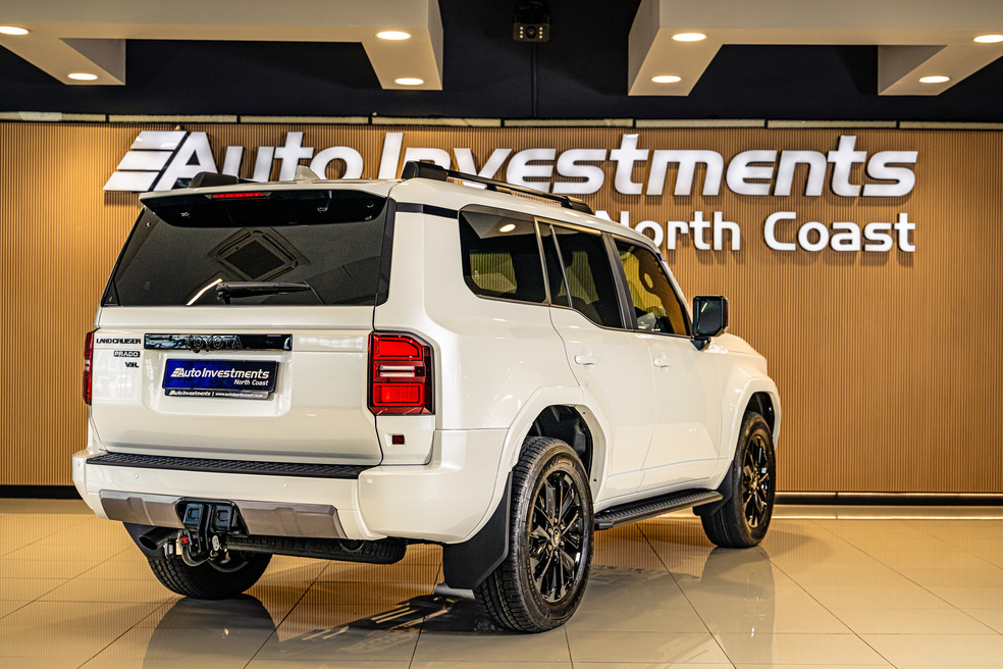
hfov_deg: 38.2
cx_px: 500
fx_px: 1449
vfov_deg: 26.0
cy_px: 347
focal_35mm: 52
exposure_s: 1/125
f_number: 4.5
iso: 400
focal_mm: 50
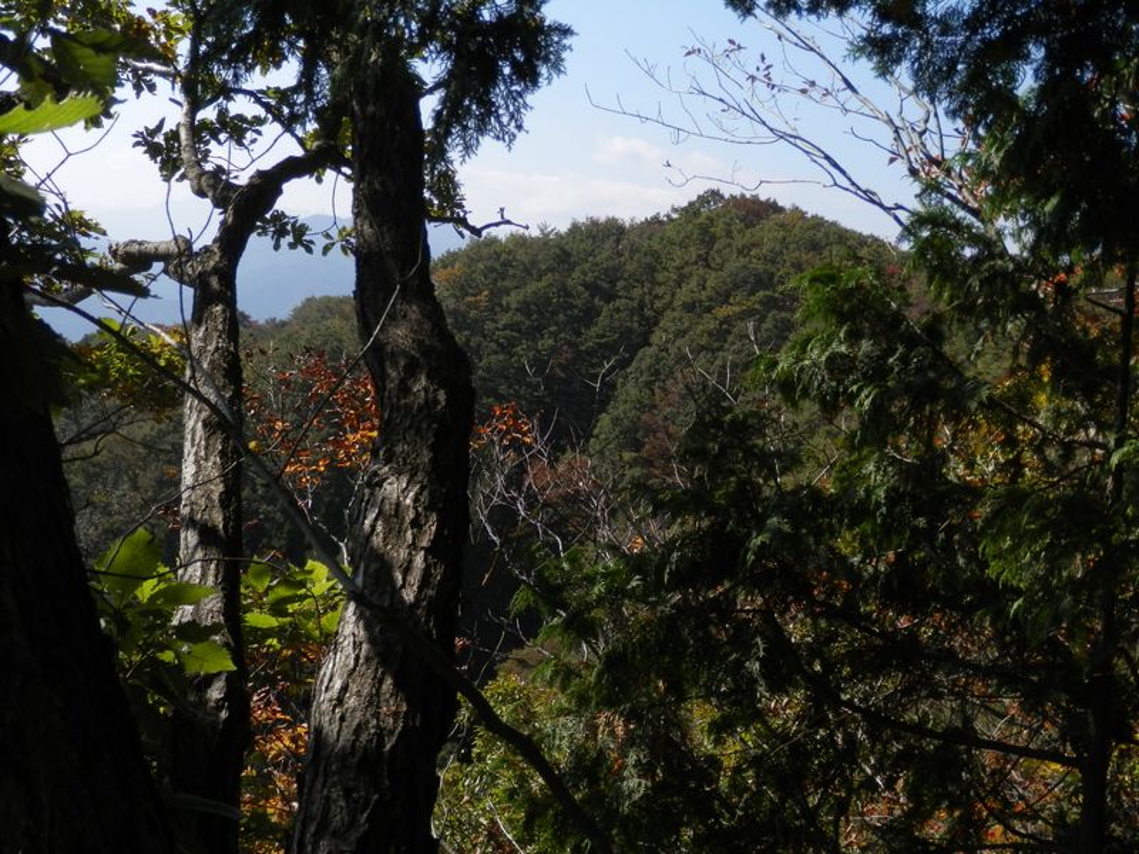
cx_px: 570
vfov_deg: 29.7
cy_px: 427
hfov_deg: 38.9
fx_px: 1612
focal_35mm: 49
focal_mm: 8.9
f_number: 4
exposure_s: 1/640
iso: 80
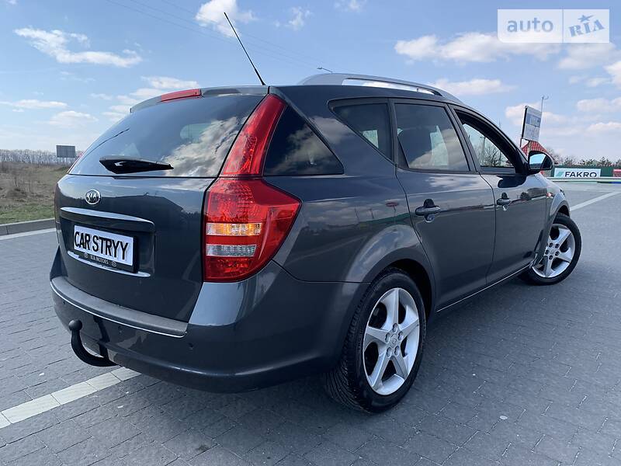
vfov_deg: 53.1
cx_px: 310
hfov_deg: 67.3
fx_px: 466
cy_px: 233
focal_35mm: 26
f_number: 1.8
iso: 25
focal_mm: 4.2
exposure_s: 1/1124
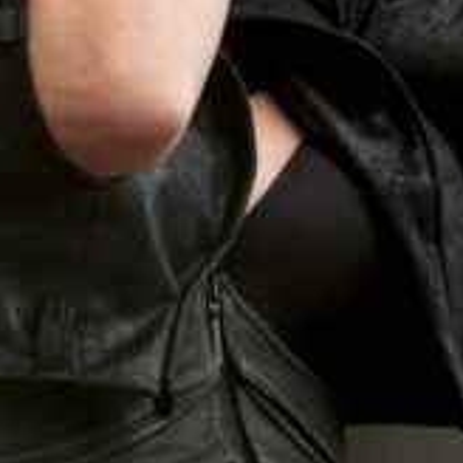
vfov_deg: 1.3
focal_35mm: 1301
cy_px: -54
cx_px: 562
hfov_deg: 1.3
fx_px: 19687
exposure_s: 1/400
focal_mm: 218
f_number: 6.3
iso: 320
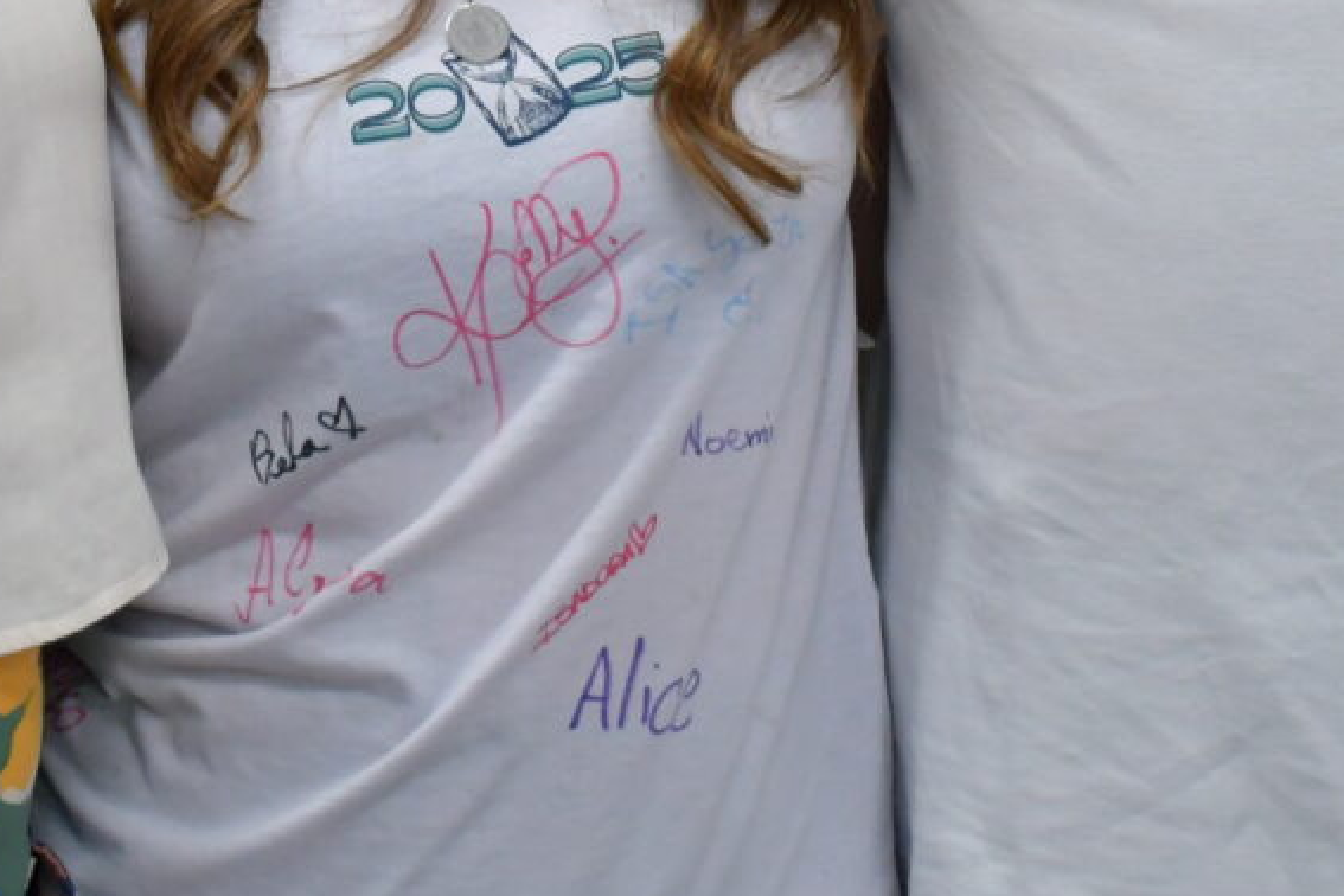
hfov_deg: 16.8
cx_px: 533
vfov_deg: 10.8
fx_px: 4554
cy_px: -443
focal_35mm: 122
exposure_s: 1/125
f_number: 3.8
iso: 1000
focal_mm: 24
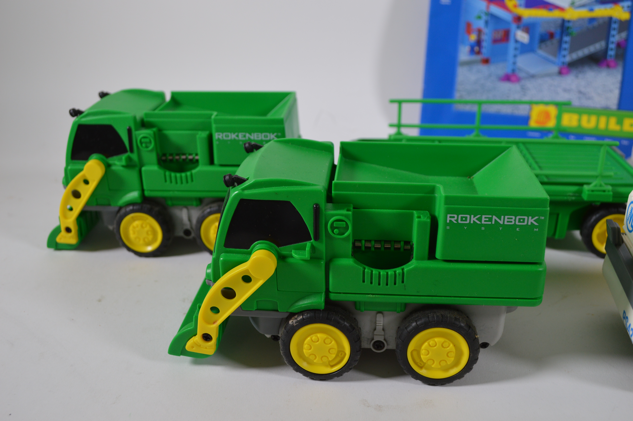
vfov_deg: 36.8
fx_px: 632
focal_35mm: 36
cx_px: 316
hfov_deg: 53.2
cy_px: 210
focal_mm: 24
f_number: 5.6
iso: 400
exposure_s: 1/125
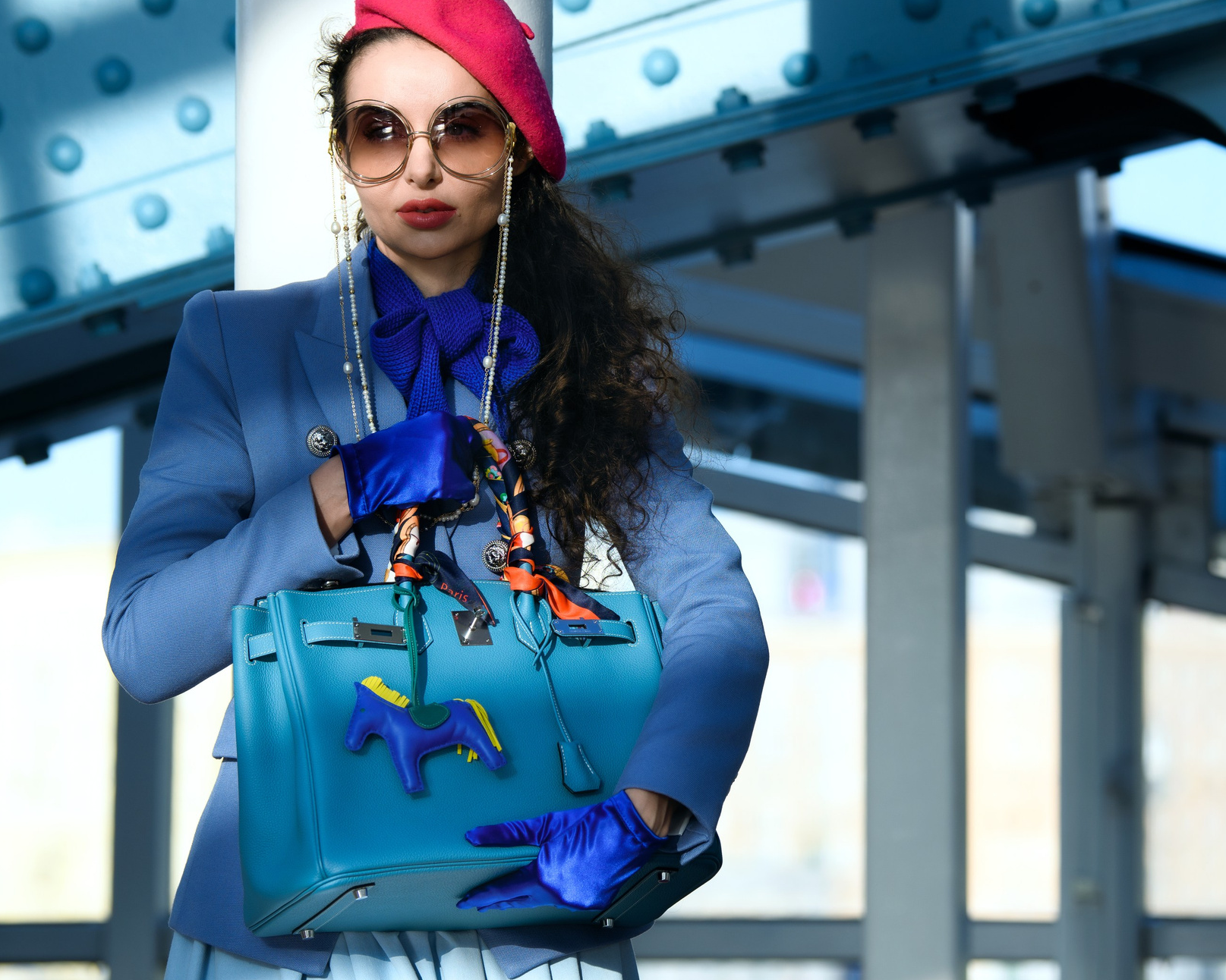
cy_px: 450
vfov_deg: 8.3
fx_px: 6749
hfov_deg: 10.4
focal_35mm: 186
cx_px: 773
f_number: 4
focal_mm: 125
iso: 64
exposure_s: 1/320
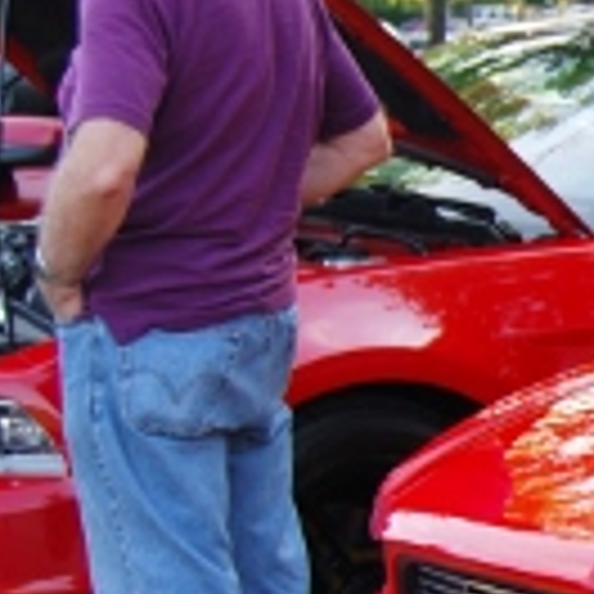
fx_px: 2893
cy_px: 518
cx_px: 1305
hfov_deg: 10.5
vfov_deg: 11.7
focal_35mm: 149
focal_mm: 24
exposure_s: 1/125
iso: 200
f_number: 5.6
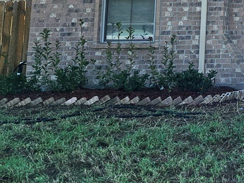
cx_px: 363
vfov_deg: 16.9
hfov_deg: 20.3
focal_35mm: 83
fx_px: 585
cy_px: -41
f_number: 1.8
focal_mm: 5.4
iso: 25
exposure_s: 1/3333
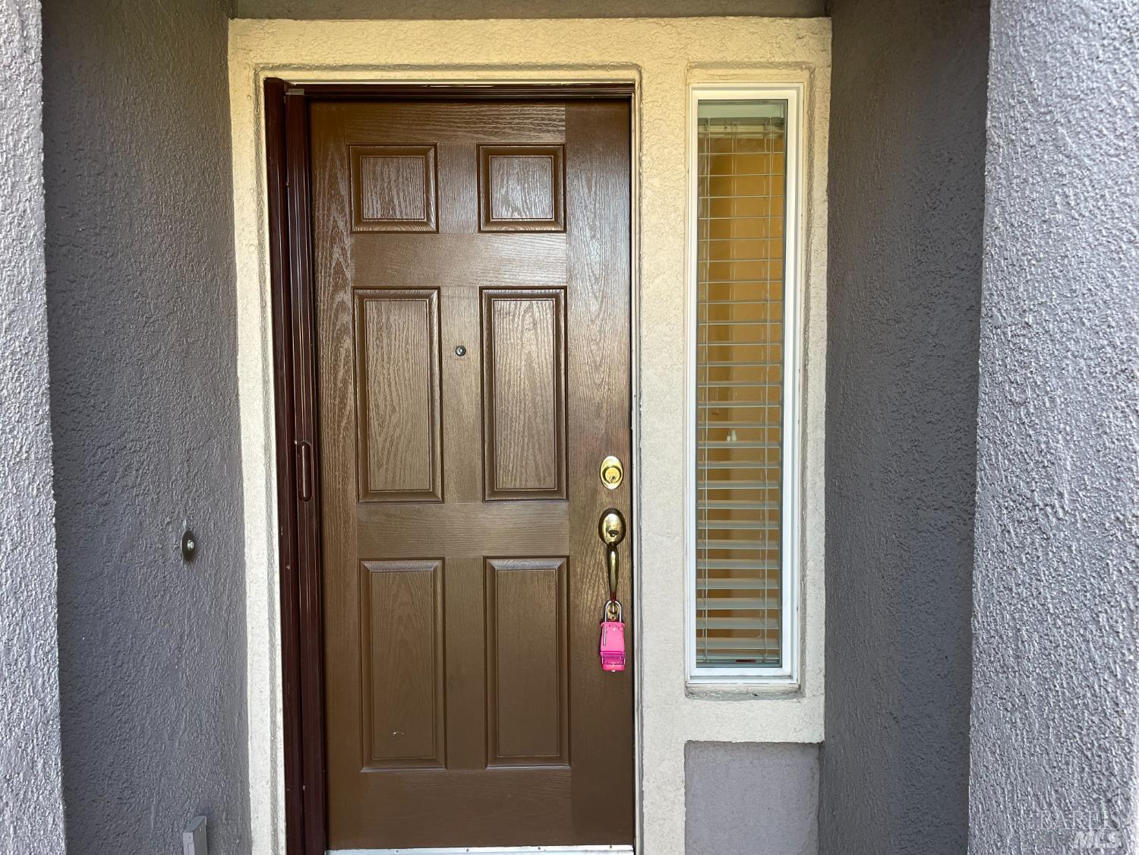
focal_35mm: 26
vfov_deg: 53.1
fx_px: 856
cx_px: 570
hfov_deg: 67.3
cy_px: 428
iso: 100
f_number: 1.6
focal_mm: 4.2
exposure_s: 1/121
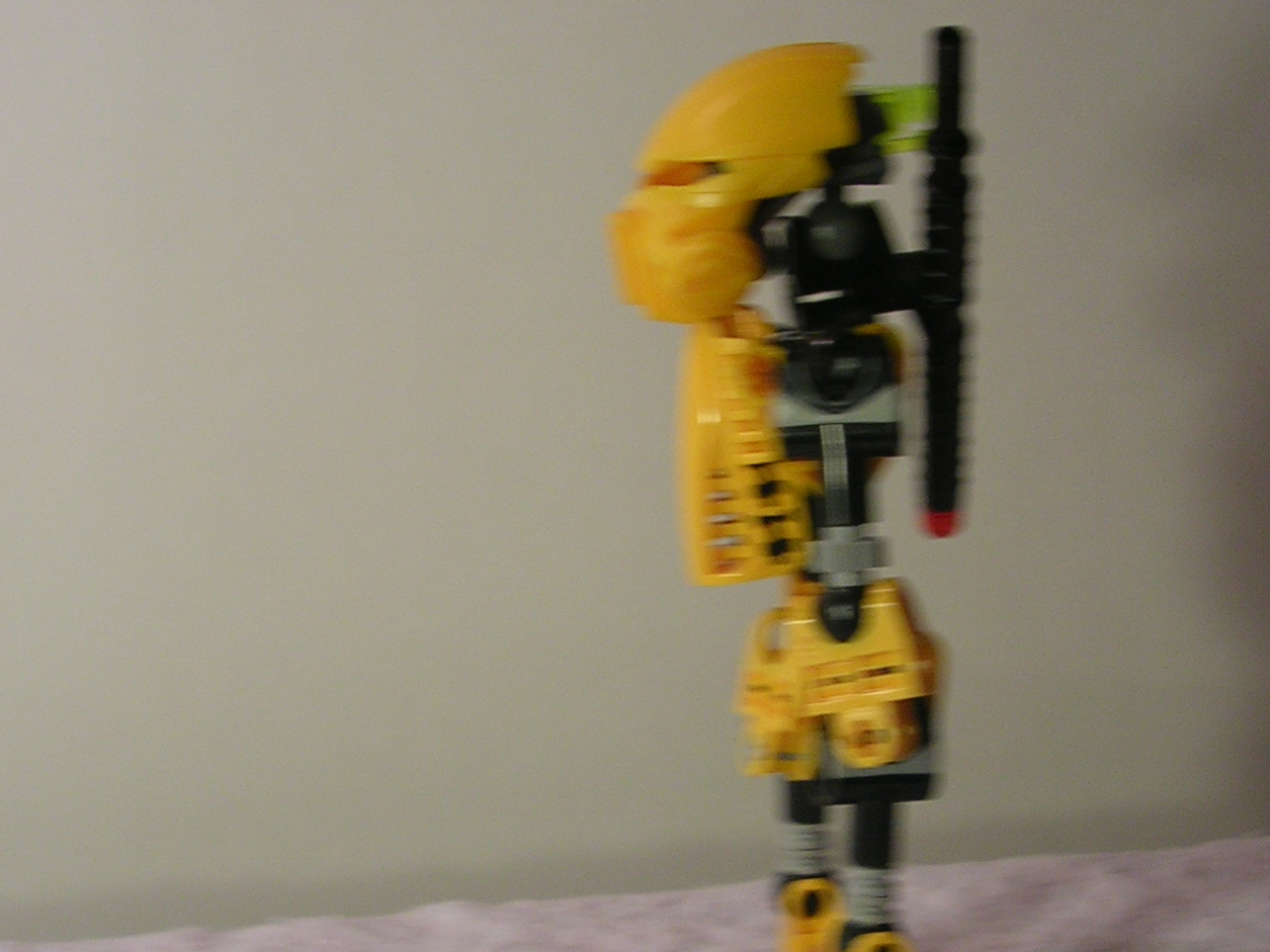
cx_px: 787
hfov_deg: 31.1
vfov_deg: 23.5
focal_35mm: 62
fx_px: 2274
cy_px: 662
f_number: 2.8
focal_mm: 5.8
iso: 50
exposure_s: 1/30
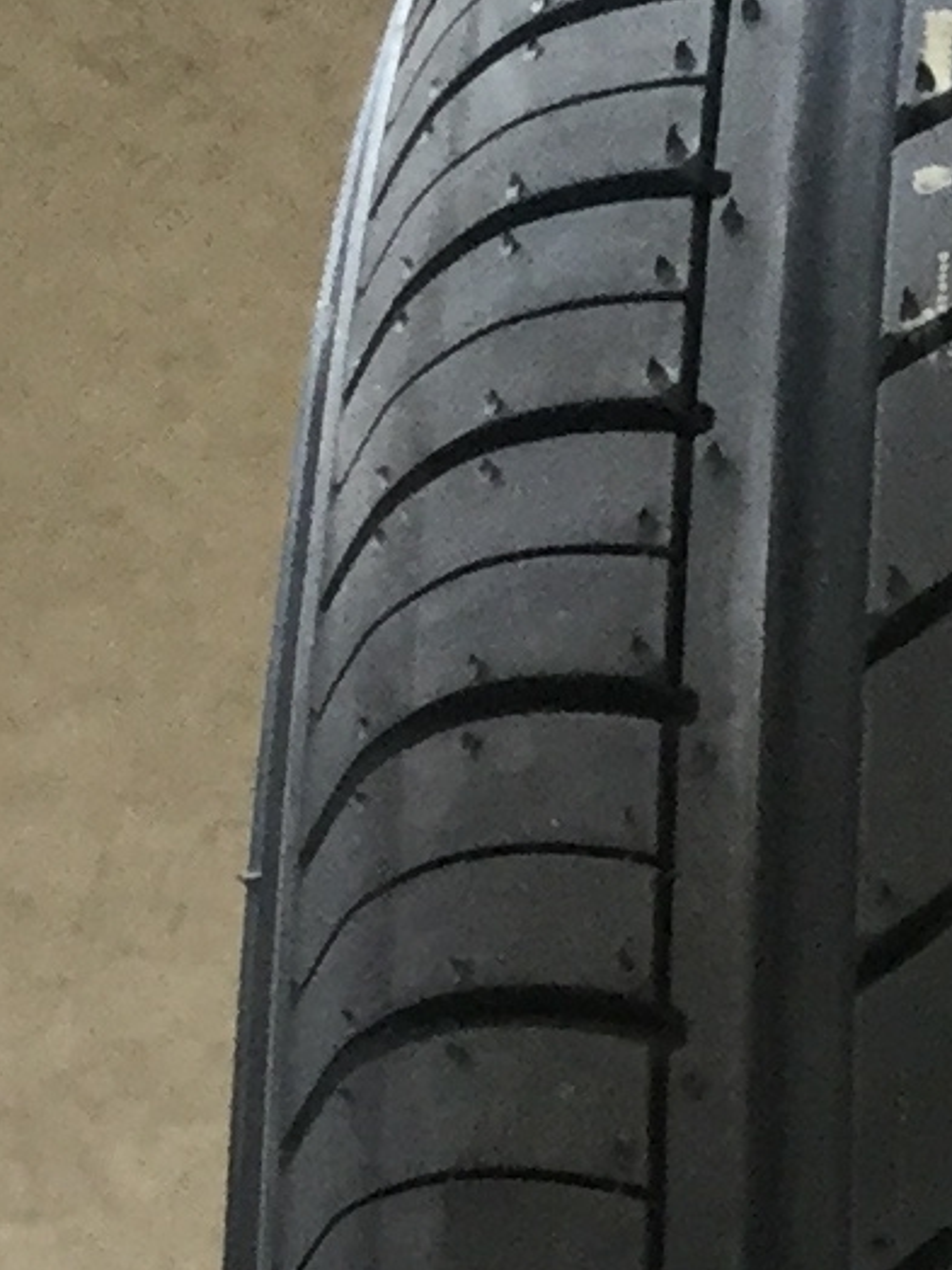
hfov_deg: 7.6
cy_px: 3039
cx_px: 1134
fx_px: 7077
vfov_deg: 9.2
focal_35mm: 193
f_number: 2.4
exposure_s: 1/30
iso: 32
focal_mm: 3.3
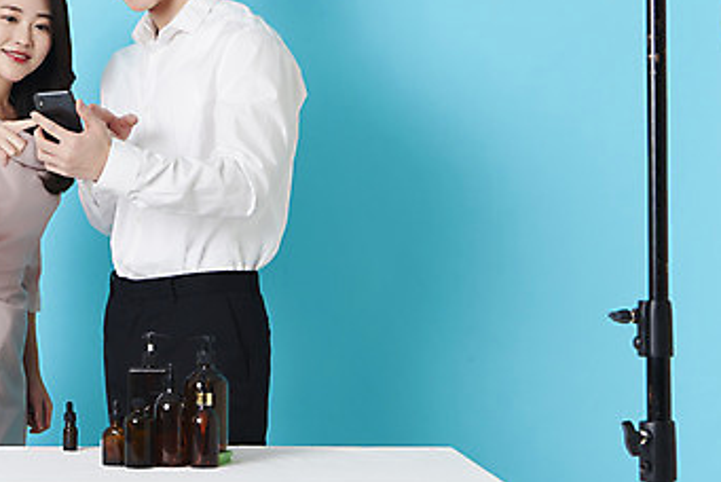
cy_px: 106
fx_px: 2465
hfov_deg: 16.5
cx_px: 132
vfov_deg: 11.1
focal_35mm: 123
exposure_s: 1/125
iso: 100
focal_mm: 70
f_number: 13
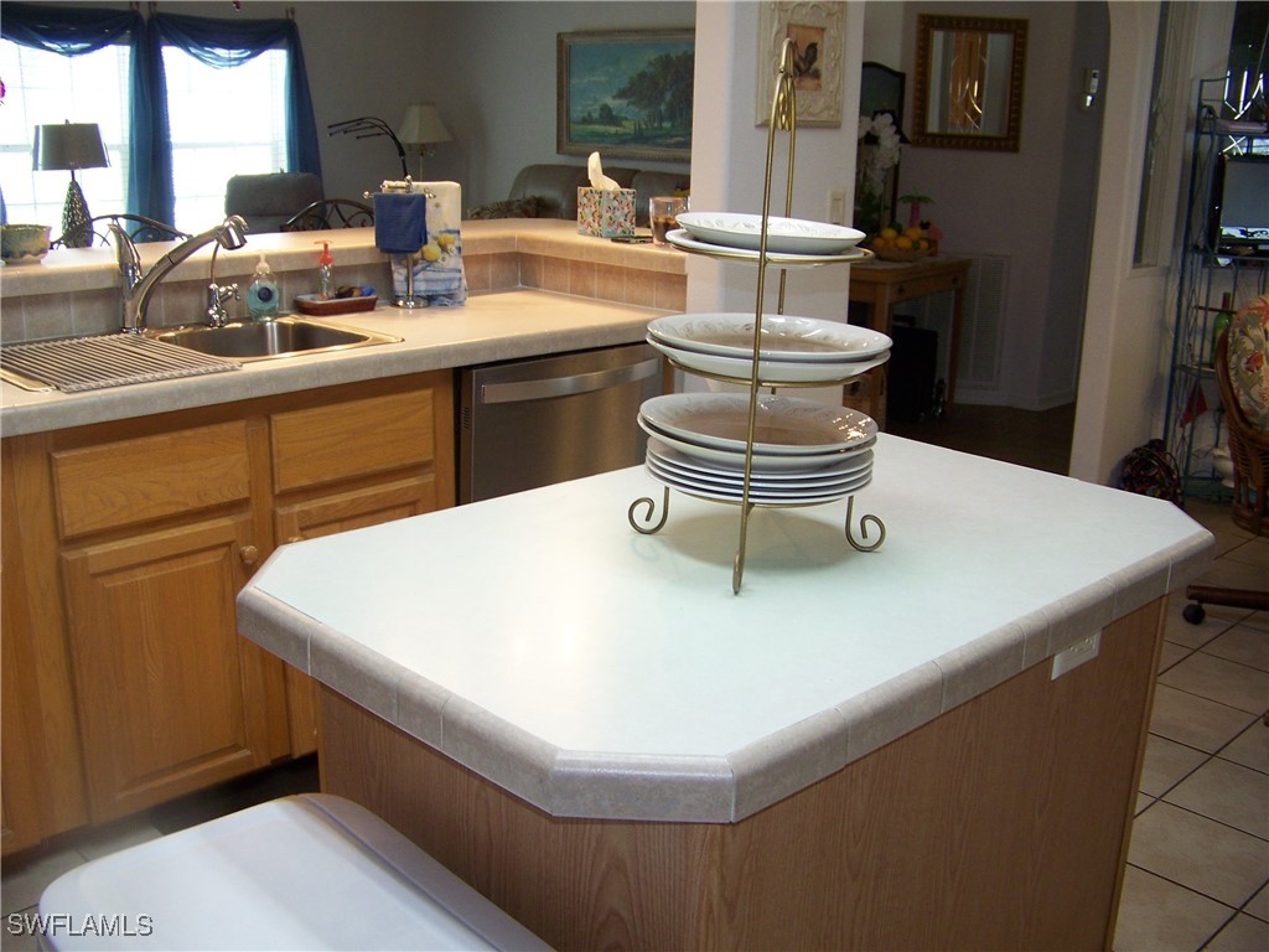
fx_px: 1320
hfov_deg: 51.4
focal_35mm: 36
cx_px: 634
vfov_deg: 39.7
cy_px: 476
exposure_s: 1/30
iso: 125
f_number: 2.8
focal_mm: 5.85
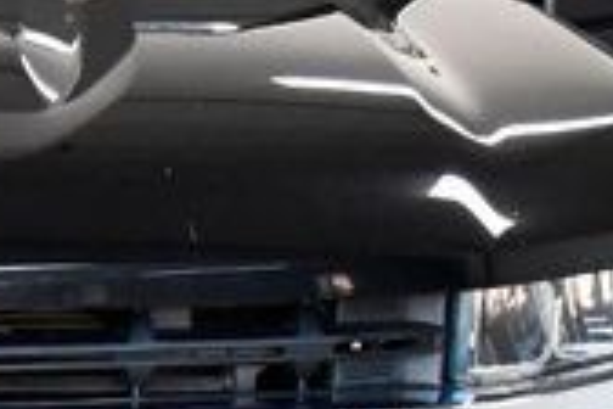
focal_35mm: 220
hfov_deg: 9.1
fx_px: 3746
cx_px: -288
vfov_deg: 6.2
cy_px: 478
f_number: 4.5
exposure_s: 1/1000
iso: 2500
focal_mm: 24
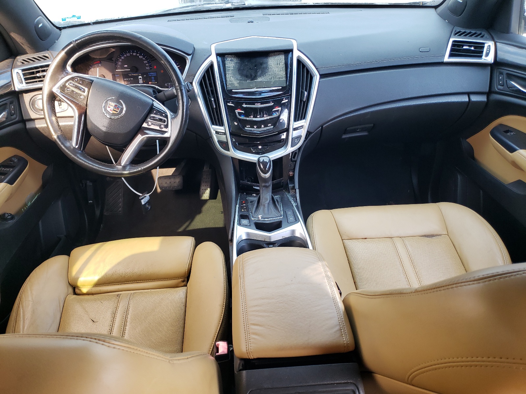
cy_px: 197
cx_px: 263
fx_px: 395
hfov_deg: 67.3
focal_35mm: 26
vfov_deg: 53.1
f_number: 1.5
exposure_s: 1/100
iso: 54
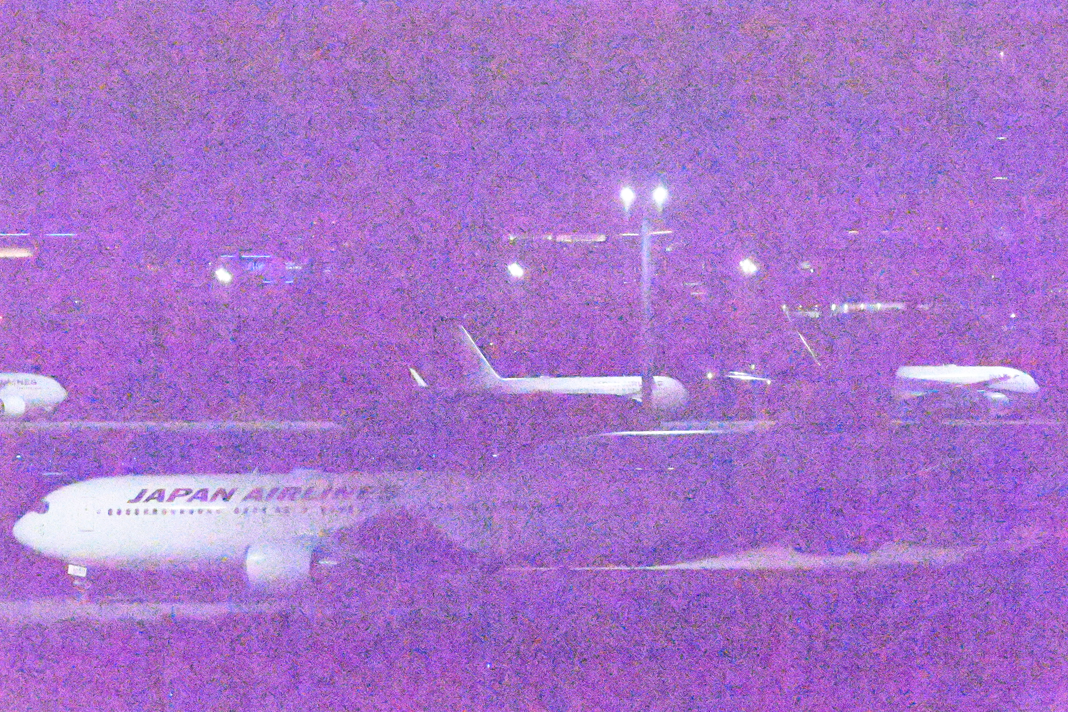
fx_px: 8899
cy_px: 356
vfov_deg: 4.6
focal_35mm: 300
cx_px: 534
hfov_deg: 6.9
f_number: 8
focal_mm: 300
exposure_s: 1/8000
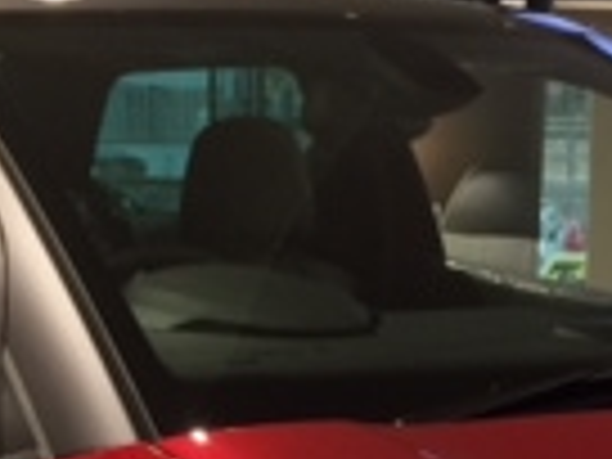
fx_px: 2493
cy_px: 801
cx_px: 522
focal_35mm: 141
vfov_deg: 10.0
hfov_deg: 13.9
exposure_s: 1/30
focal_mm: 4.12
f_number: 2.2
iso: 32
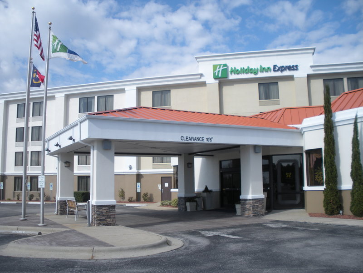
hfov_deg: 51.4
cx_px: 182
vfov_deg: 39.7
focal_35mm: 36
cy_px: 136
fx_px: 378
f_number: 3.5
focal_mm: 6.3
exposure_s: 1/636
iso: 64
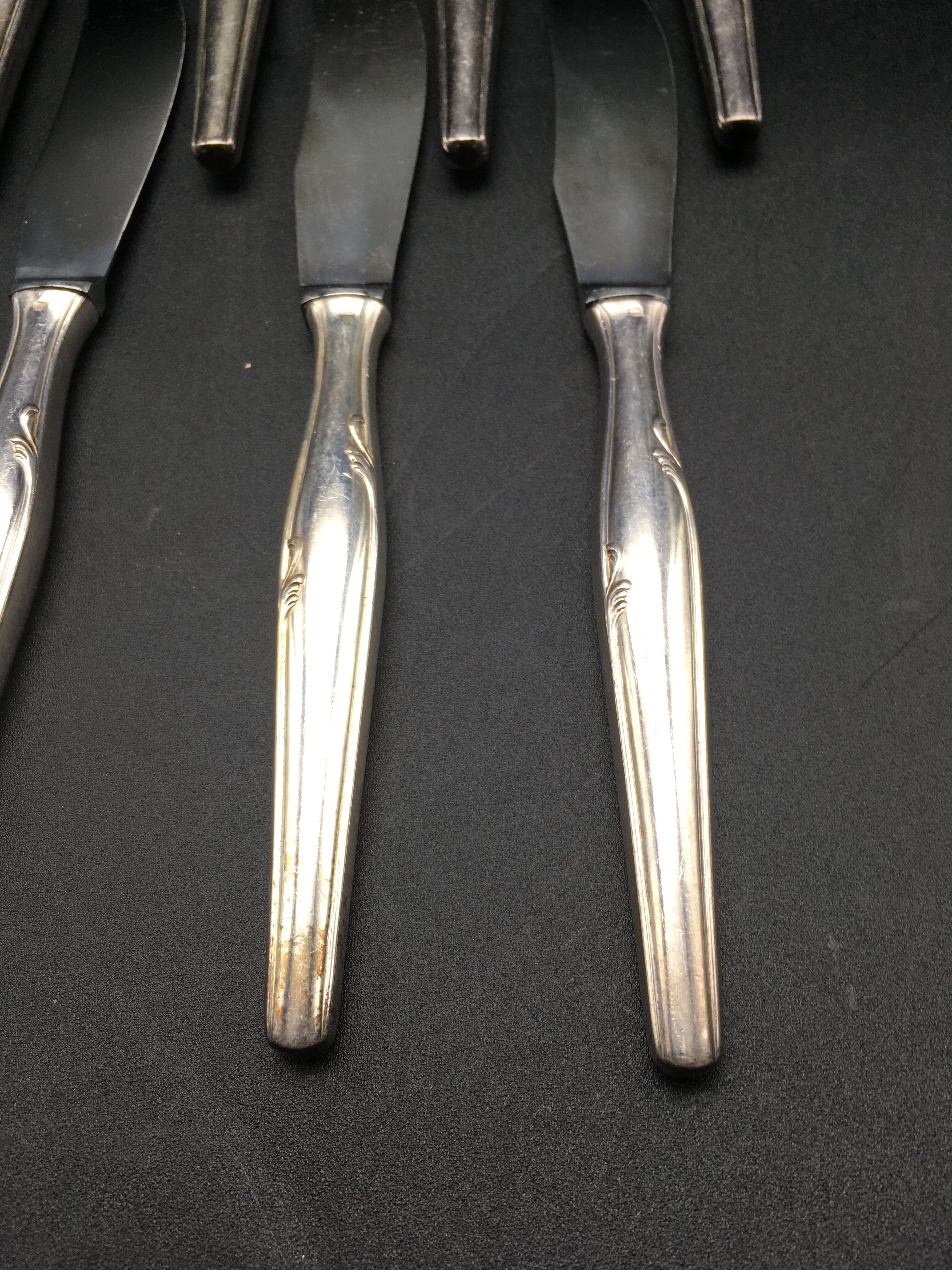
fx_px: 1063
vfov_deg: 61.7
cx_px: 476
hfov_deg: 48.2
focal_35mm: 29
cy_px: 635
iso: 25
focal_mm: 4.15
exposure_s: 1/100
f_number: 2.2
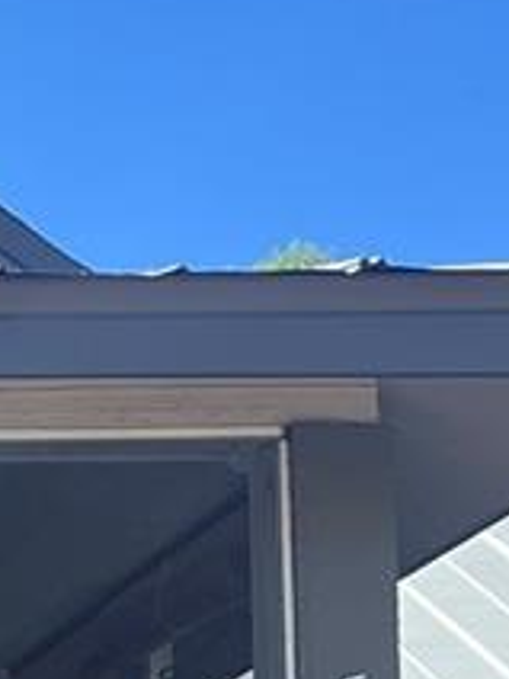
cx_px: -893
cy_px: 1054
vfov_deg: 12.7
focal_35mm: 147
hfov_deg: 8.7
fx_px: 2882
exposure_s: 1/1751
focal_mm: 5.7
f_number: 1.5
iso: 50
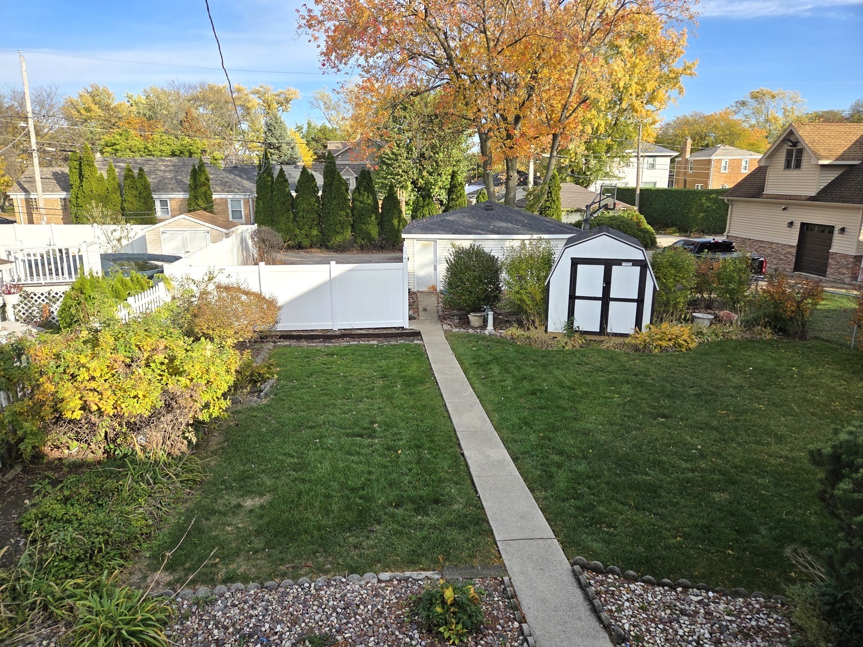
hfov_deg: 73.9
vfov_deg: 58.9
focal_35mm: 23
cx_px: 432
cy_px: 324
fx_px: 573
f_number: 1.8
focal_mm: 5.4
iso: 80
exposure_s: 1/4087
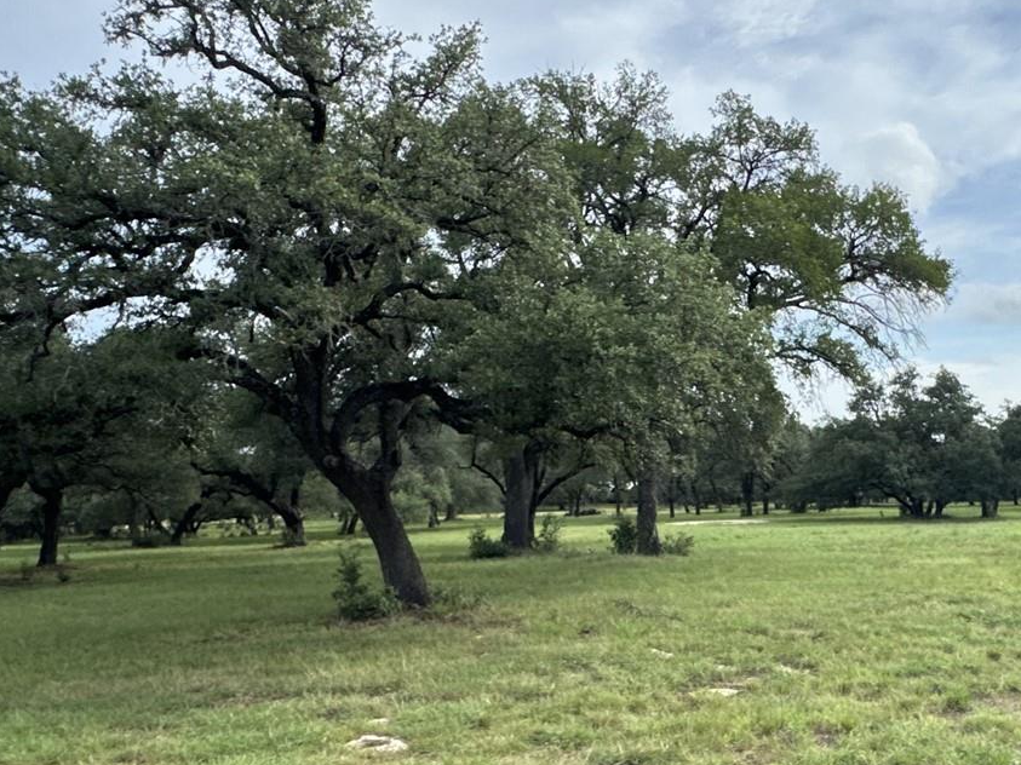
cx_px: 655
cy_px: 499
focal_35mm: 34
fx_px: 1003
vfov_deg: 41.3
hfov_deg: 53.2
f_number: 2.2
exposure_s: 1/687
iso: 50
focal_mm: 2.22
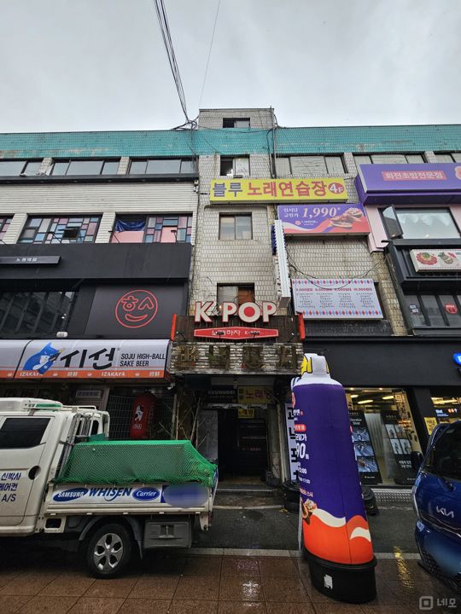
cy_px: 307
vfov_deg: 106.2
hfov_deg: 89.9
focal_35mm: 13
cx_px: 230
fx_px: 231
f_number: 2.2
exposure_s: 1/270
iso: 50
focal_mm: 2.2
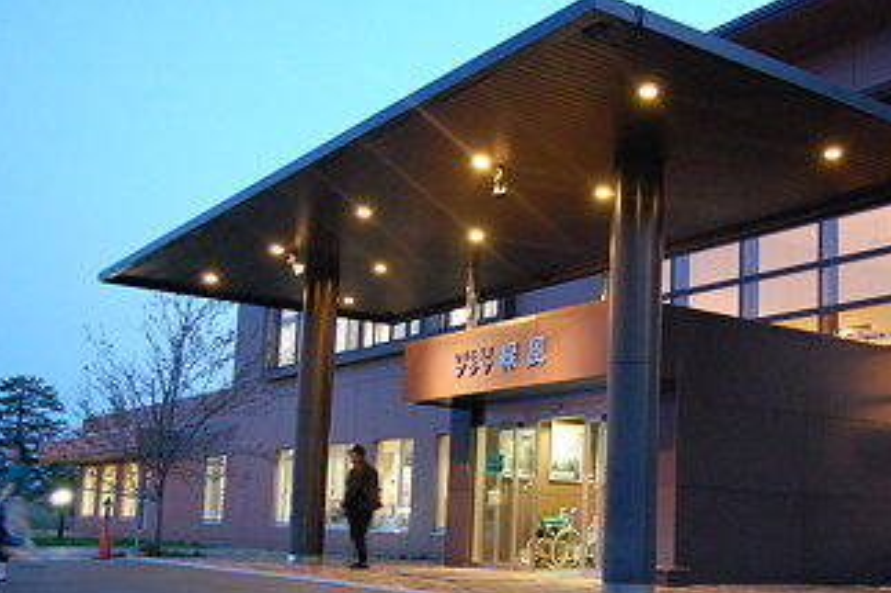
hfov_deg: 42.2
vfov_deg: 29.1
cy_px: 365
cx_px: 588
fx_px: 1138
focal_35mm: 46
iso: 1600
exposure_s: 1/10
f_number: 4
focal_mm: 22
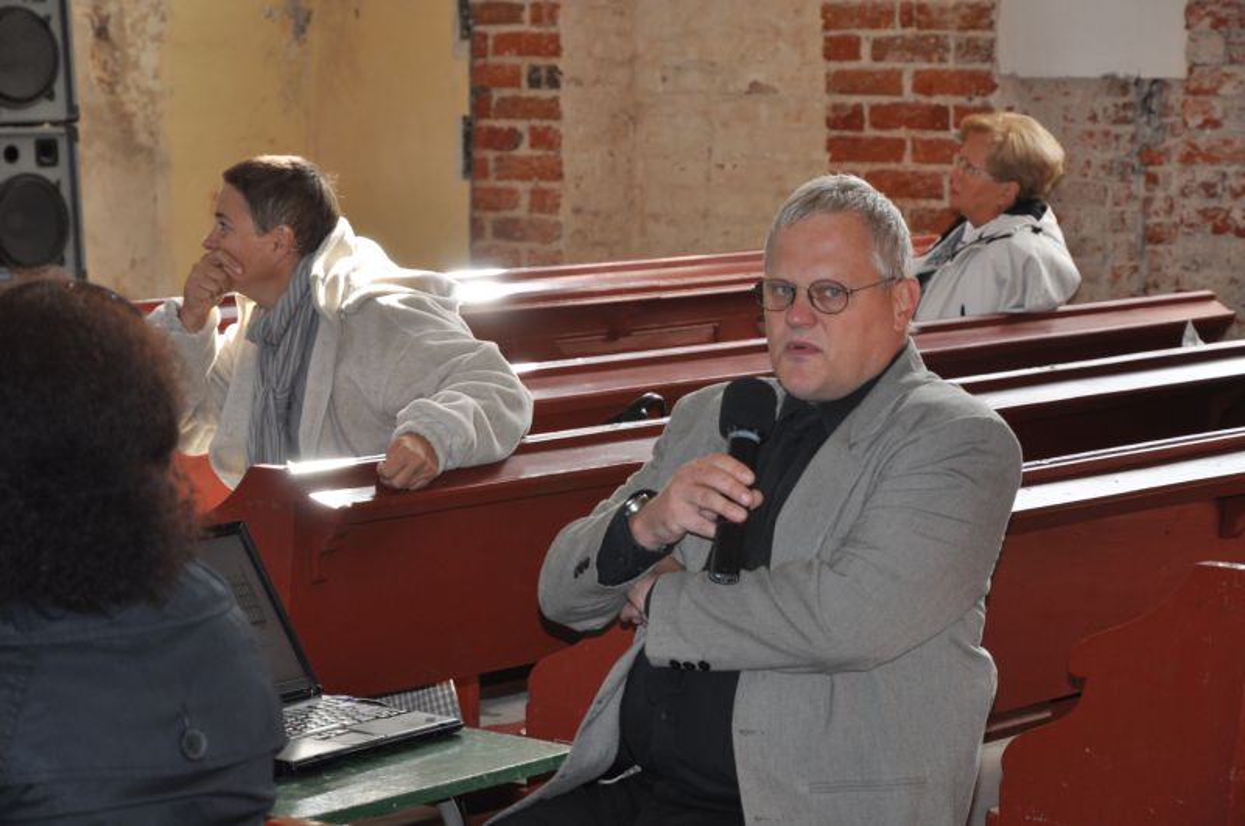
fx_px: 3367
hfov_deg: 20.9
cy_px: 413
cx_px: 622
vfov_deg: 14.0
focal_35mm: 98
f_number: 5.3
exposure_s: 1/60
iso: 400
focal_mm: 65
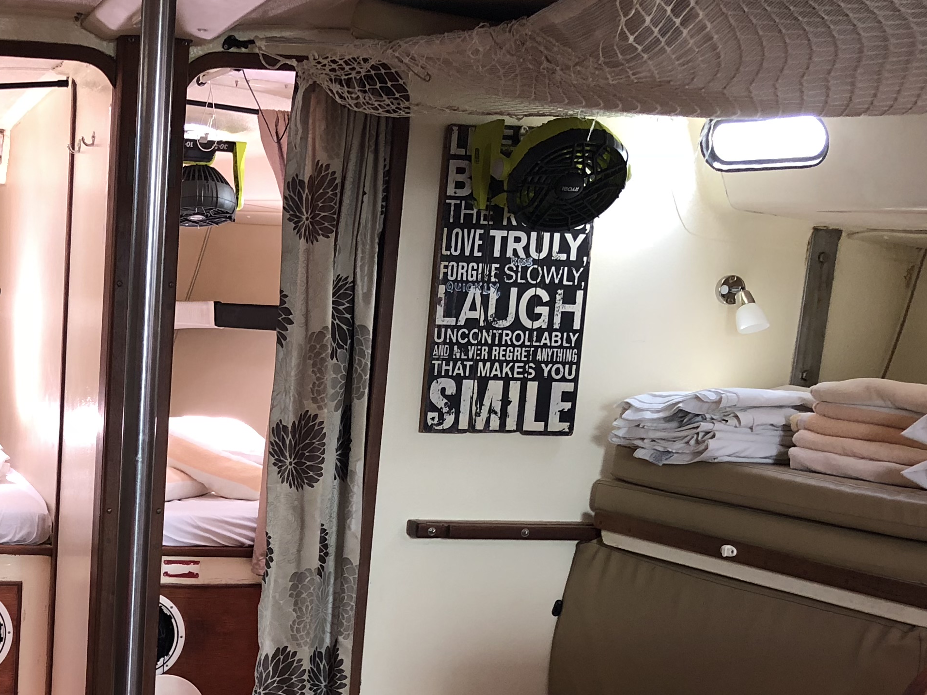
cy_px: 638
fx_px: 1580
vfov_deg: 24.1
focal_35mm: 59
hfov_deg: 30.8
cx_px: 48
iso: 40
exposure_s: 1/25
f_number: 1.8
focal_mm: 3.99
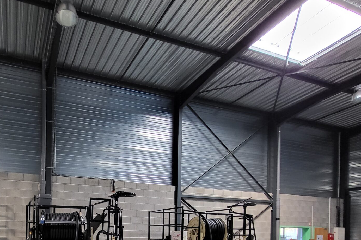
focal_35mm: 25
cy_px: 230
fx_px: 251
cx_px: 99
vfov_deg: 44.9
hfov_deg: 67.8
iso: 400
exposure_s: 1/33
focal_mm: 1.74
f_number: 2.2
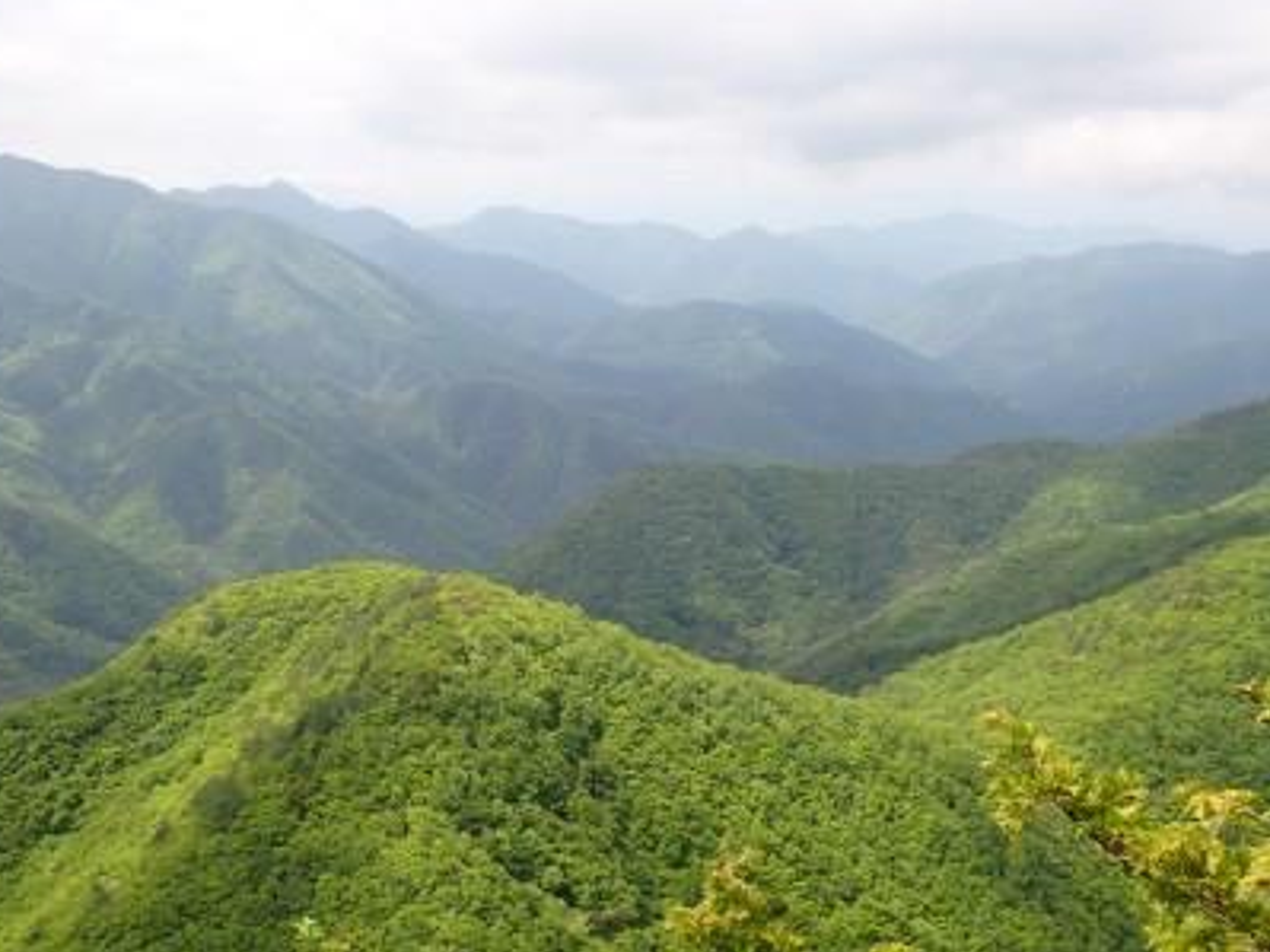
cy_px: 443
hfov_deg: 41.2
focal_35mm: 46
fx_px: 1687
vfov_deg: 31.5
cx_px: 614
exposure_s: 1/500
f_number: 4
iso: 100
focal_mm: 7.31
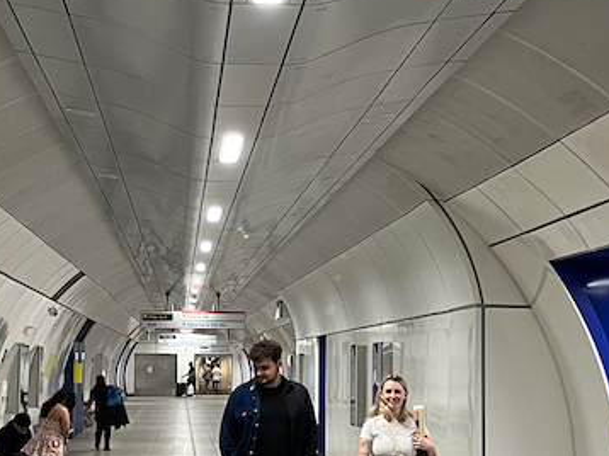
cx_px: 277
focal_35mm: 93
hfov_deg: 21.1
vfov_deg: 15.9
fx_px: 1635
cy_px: 274
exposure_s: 1/50
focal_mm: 5.1
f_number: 1.6
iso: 125
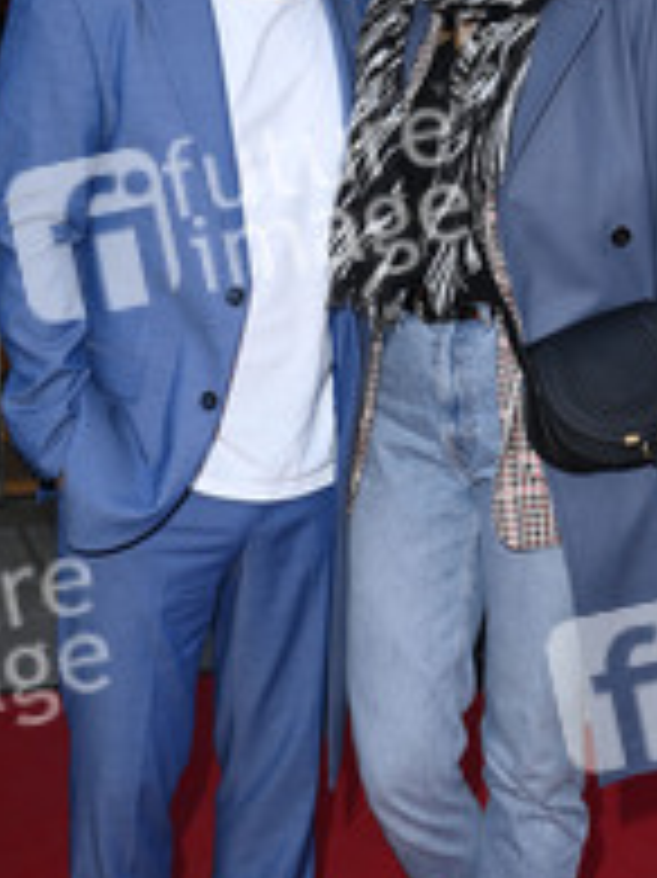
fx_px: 1748
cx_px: 369
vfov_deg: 28.2
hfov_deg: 21.3
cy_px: 441
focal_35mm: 69
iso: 800
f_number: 5.6
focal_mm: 35
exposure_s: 1/250
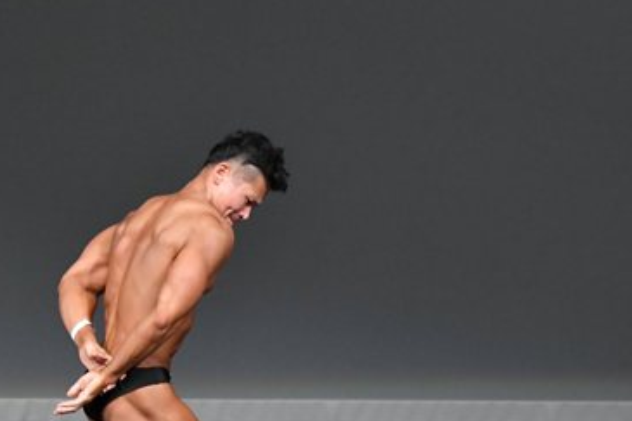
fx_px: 10072
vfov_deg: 2.4
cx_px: 153
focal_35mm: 574
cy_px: 345
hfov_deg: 3.6
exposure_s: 1/400
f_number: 5.6
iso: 4000
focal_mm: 180
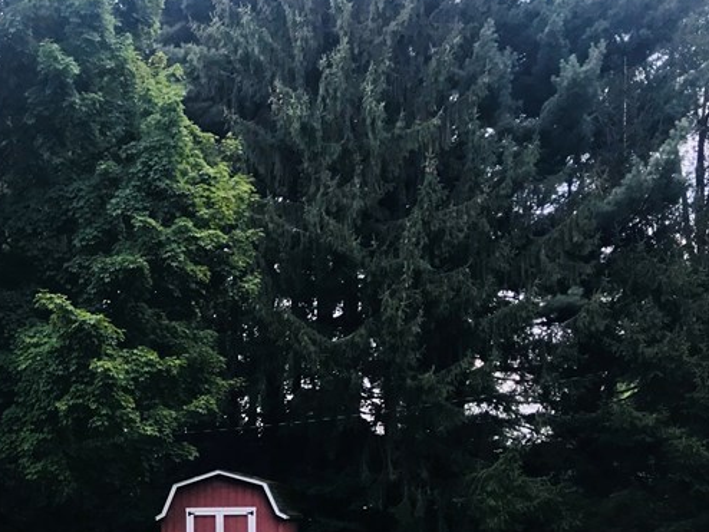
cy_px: 529
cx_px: 49
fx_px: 1189
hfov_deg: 31.4
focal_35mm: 58
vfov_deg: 24.2
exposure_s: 1/532
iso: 20
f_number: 1.8
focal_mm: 3.99
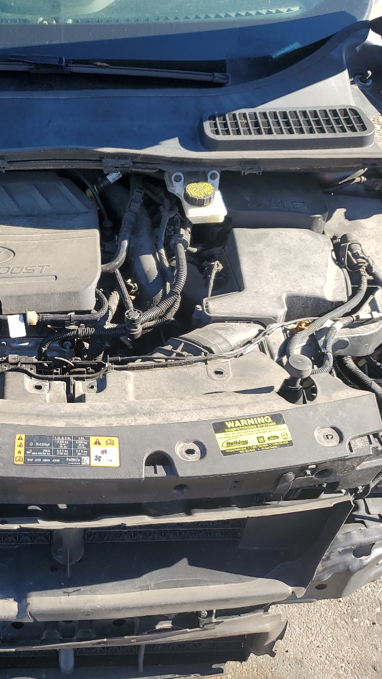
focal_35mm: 38
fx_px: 684
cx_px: 69
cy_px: 338
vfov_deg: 52.8
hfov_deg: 30.3
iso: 50
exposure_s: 1/909
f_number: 1.5
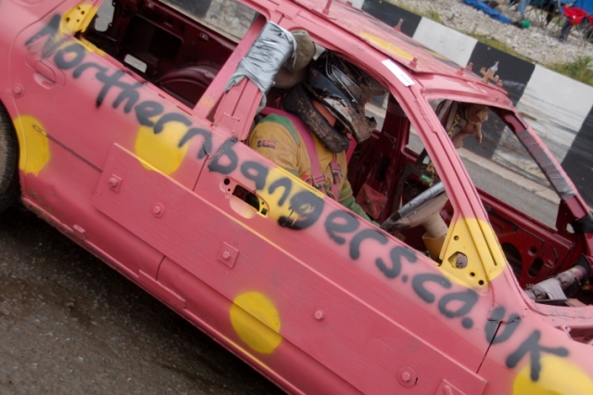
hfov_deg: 38.9
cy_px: 198
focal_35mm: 51
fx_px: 840
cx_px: 296
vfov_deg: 26.5
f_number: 4.5
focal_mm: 34
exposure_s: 1/500
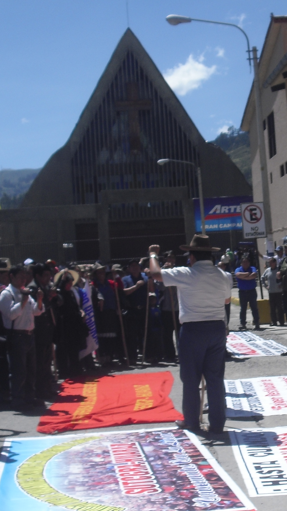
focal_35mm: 70
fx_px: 947
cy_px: 264
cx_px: 279
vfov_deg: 30.1
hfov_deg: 16.9
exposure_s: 1/200
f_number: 7.8
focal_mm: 6.3
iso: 64
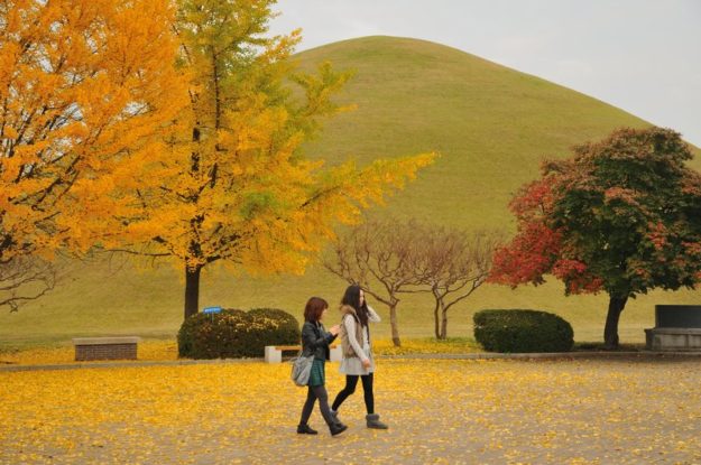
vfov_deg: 26.4
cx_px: 350
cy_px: 232
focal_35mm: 51
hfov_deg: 38.9
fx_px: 992
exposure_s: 1/90
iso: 200
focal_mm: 34
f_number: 4.8
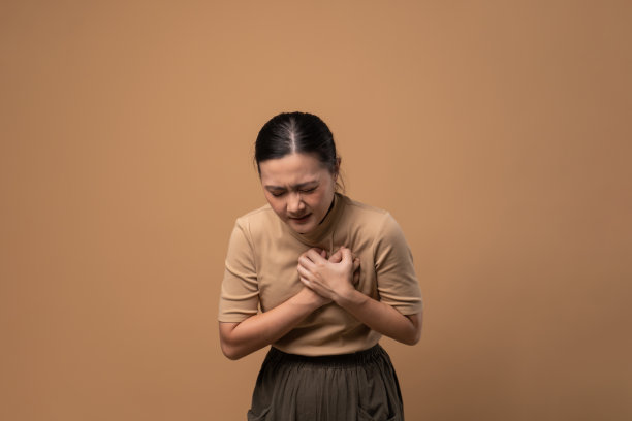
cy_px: 210
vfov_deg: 21.6
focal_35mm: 63
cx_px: 316
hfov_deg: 31.9
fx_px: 1106
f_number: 2.8
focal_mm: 63
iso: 200
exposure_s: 1/60
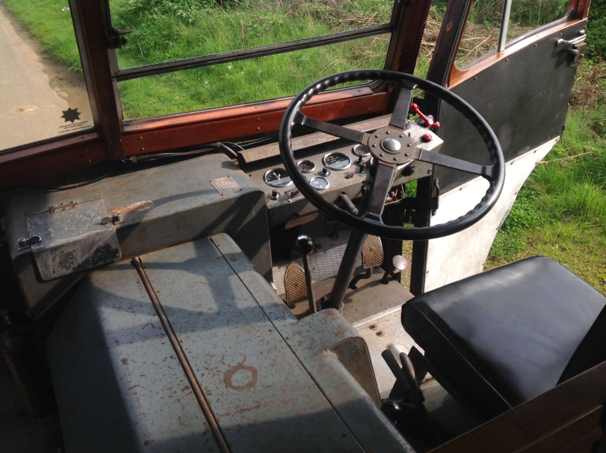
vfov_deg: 40.6
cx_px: 303
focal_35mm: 35
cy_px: 226
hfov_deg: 52.7
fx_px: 612
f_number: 2.4
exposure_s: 1/796
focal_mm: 4.28
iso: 50
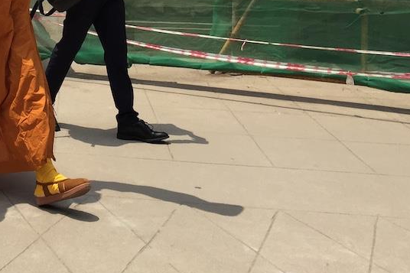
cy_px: -106
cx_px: 17
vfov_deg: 16.9
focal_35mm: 75
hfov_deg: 25.9
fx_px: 854
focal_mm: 4.15
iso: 32
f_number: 2.2
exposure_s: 1/2083
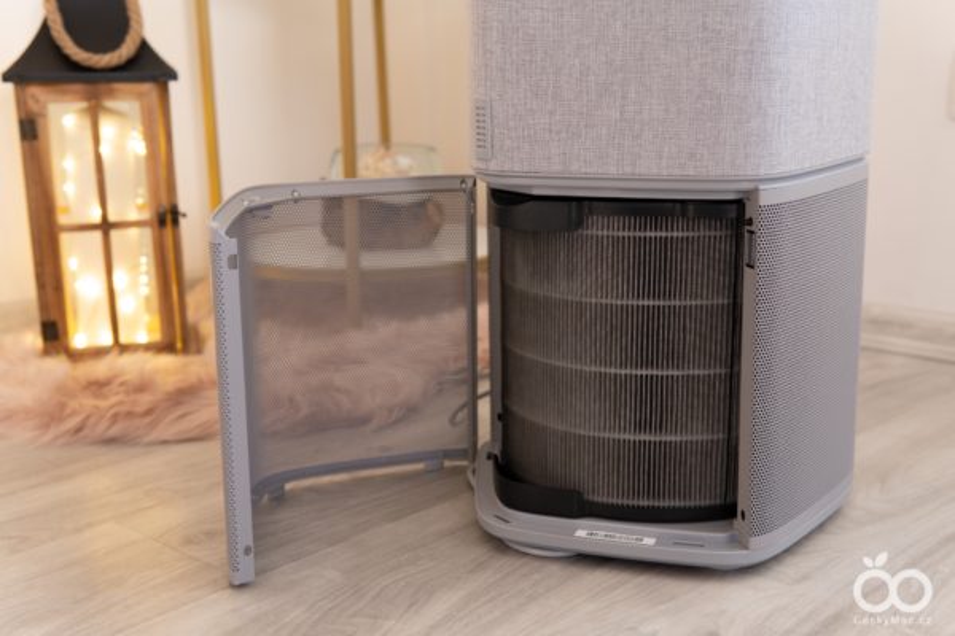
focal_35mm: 45
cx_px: 478
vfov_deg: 29.9
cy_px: 318
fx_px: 1194
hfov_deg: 43.6
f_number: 3.2
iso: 500
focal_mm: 30
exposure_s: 1/40
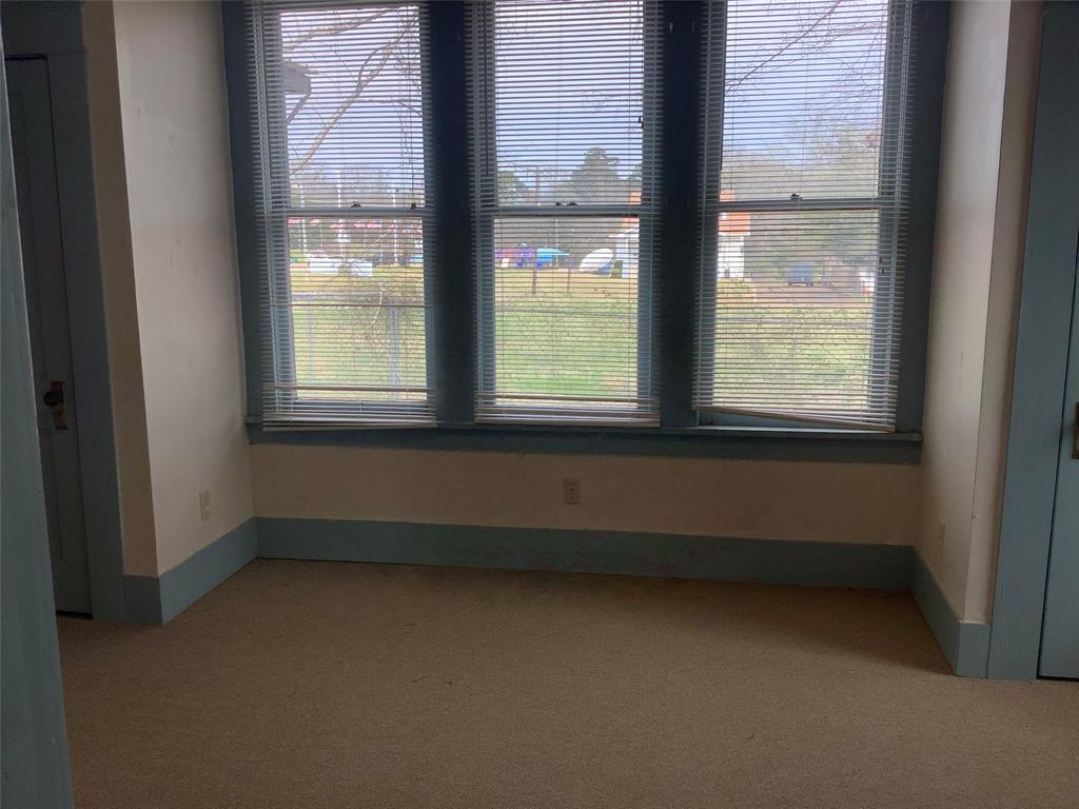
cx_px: 540
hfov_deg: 58.4
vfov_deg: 45.4
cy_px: 404
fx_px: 966
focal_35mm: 31
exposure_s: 1/158
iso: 25
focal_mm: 3.3
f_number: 2.4
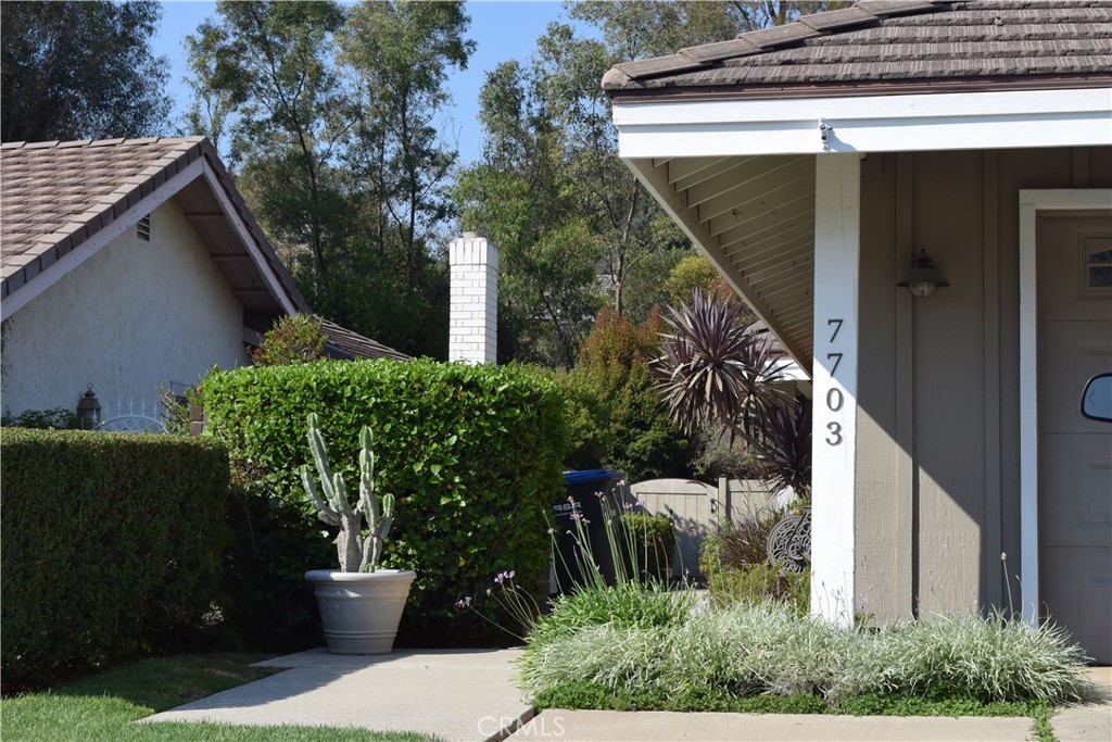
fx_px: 2410
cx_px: 556
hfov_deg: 26.0
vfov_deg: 17.5
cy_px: 371
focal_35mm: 78
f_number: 9
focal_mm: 52
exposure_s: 1/320
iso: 200
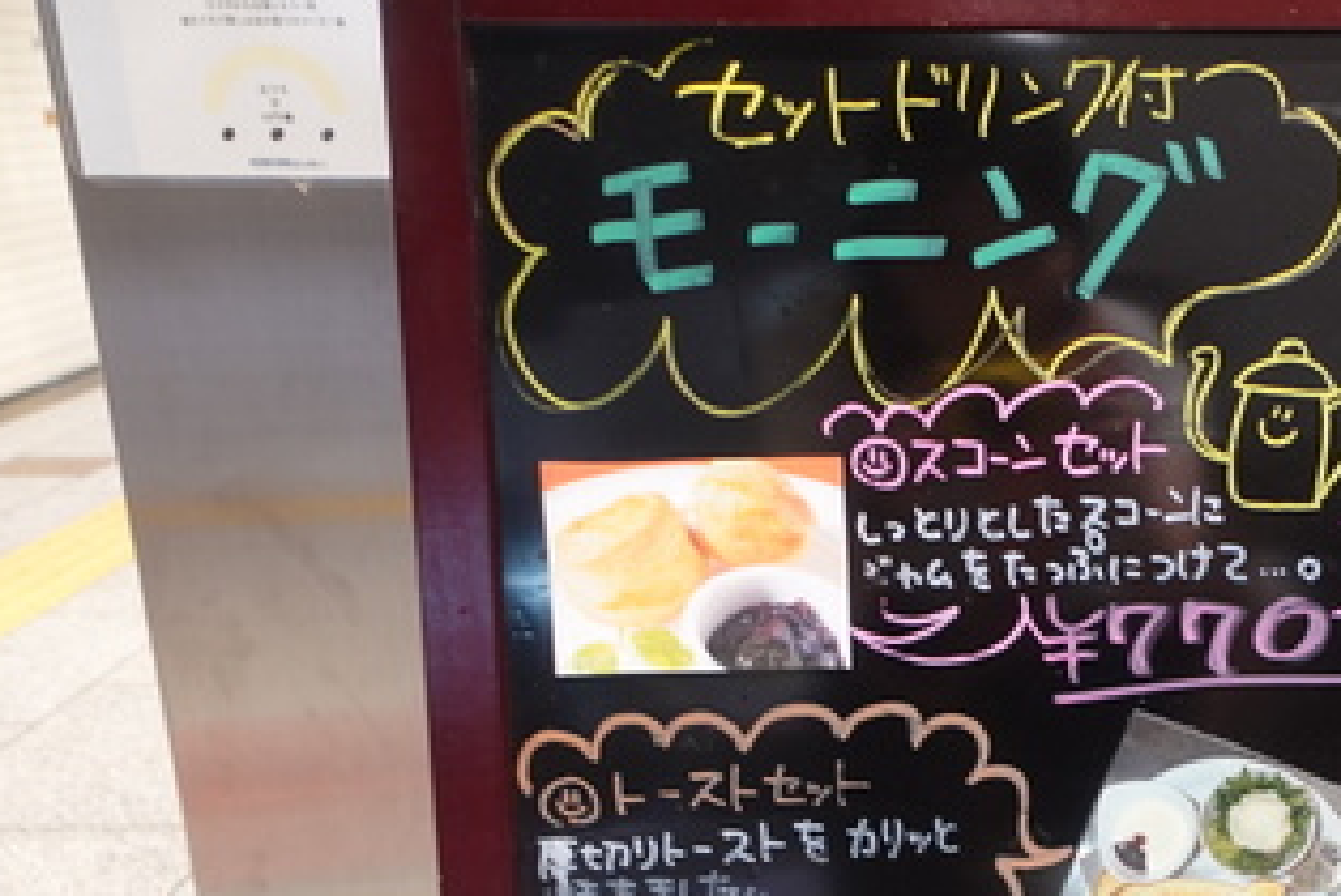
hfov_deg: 36.9
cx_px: 1063
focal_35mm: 52
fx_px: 1939
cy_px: 913
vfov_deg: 24.7
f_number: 2.2
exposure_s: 1/30
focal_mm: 9.4
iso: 250
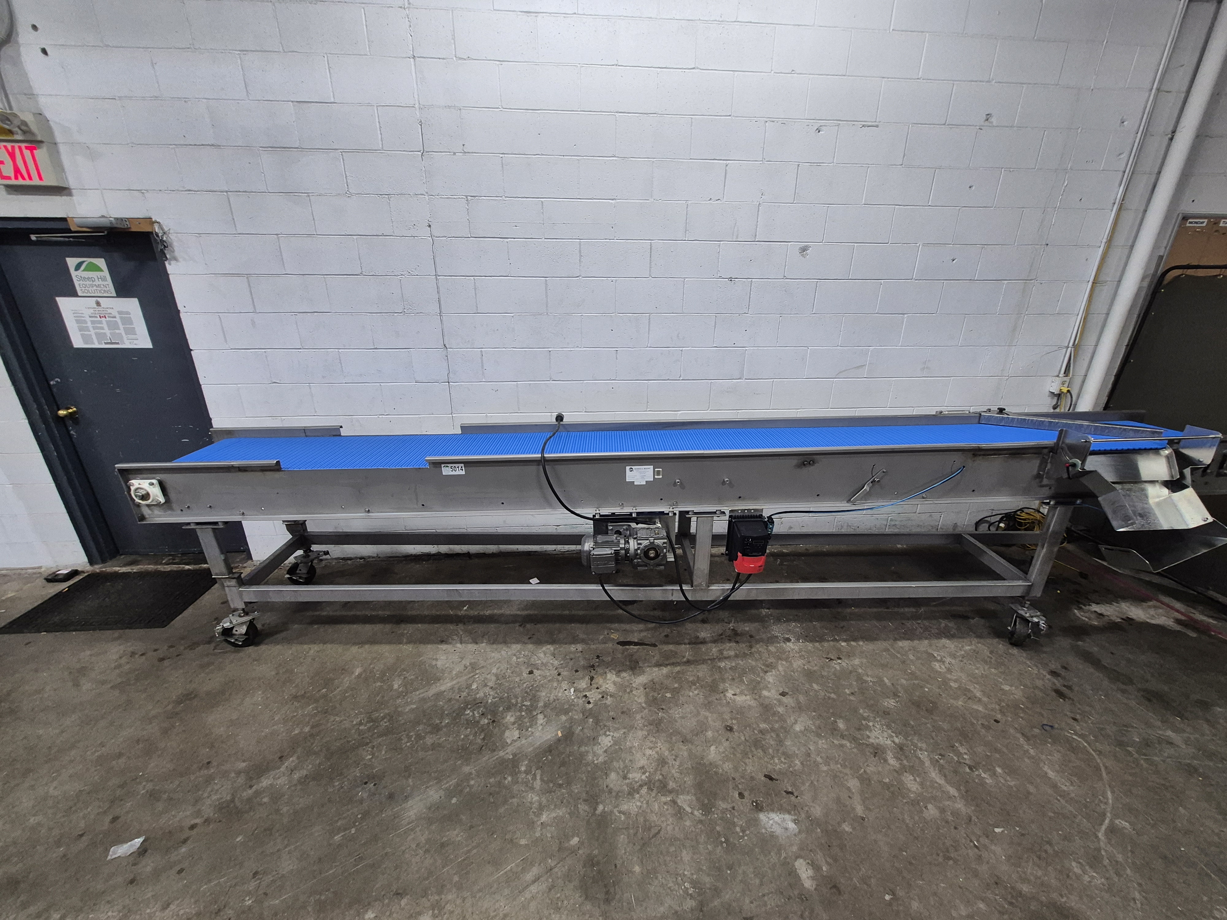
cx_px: 614
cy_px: 460
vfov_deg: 89.9
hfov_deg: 106.2
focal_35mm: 13
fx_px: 461
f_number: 2.2
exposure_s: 1/60
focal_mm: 1.74
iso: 125
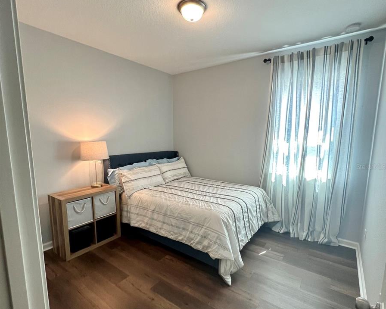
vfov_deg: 76.9
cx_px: 193
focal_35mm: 17
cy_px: 166
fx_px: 194
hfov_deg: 89.6
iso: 200
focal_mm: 1.57
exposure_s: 1/120
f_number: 1.8
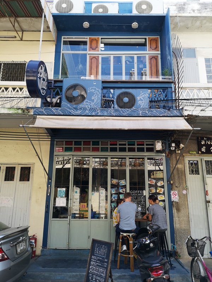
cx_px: 106
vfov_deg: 65.3
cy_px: 141
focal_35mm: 27
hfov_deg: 51.4
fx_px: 220
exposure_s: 1/380
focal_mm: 3.95
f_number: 1.8
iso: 50
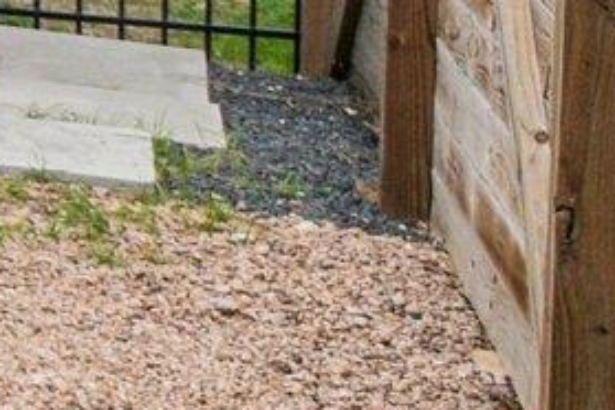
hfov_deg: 9.9
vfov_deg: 9.1
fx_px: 2135
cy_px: -770
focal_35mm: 125
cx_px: -1435
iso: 400
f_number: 8
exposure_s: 1/80
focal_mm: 11.5
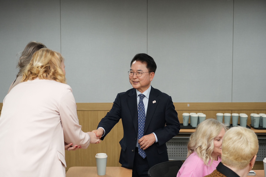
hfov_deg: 38.2
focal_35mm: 52
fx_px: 384
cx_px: 133
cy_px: 88
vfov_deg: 26.0
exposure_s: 1/320
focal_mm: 52
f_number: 4
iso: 1600
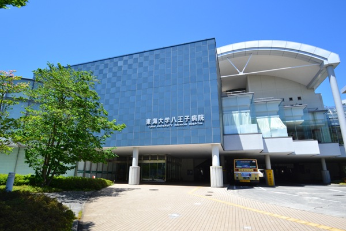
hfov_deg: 90.0
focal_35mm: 18
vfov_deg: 67.4
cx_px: 173
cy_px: 116
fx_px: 173
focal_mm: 12
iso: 400
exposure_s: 1/320
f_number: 10
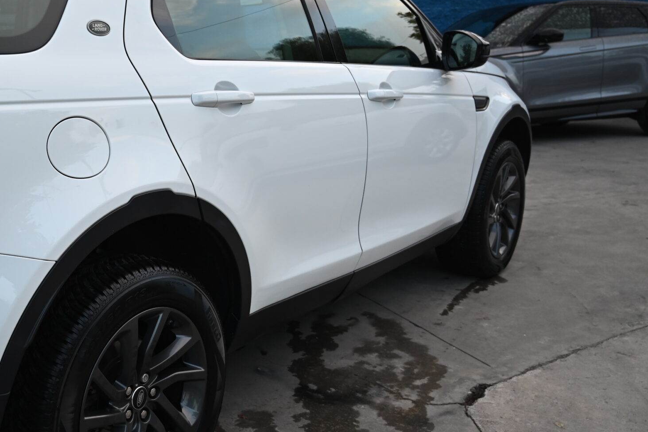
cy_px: 194
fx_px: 756
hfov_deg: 43.6
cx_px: 106
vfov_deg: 31.9
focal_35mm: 42
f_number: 4
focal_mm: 24
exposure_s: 1/125
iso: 450
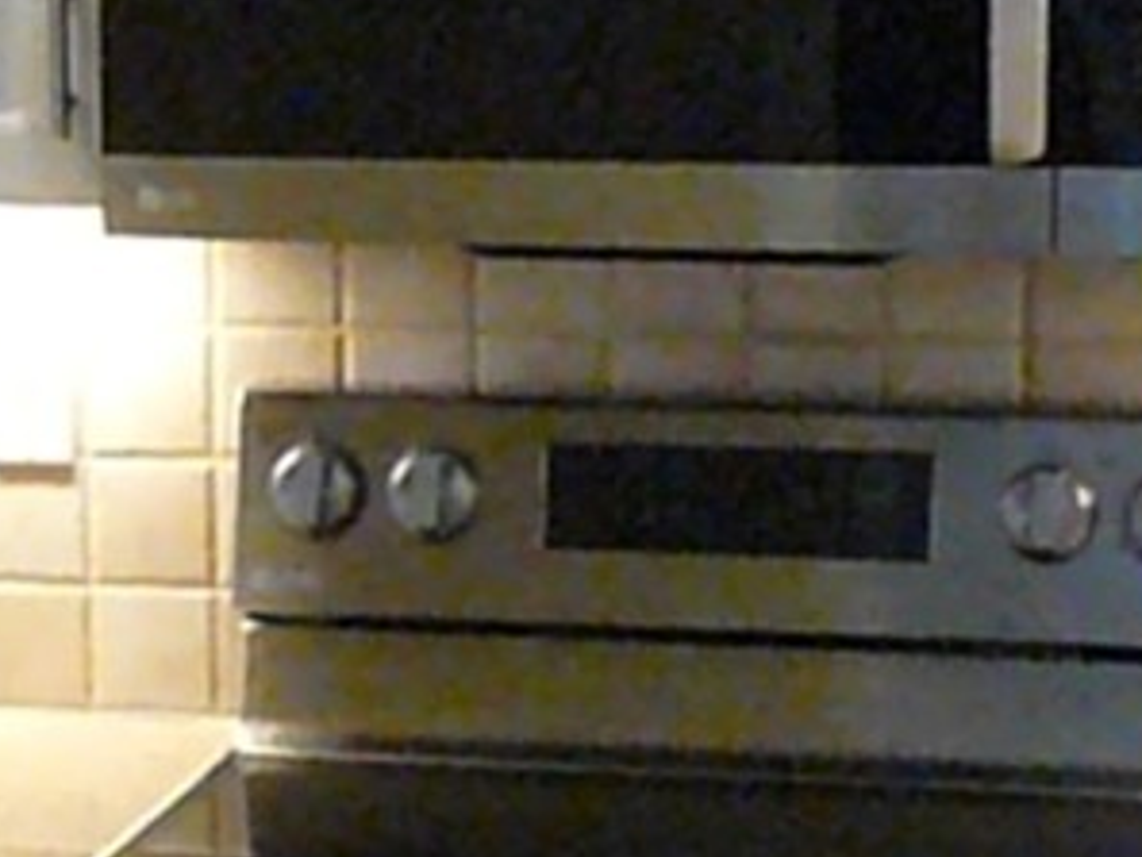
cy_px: 826
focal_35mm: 124
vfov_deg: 11.9
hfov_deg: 15.3
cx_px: -215
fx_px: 4092
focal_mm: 6
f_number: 4
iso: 3200
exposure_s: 1/160
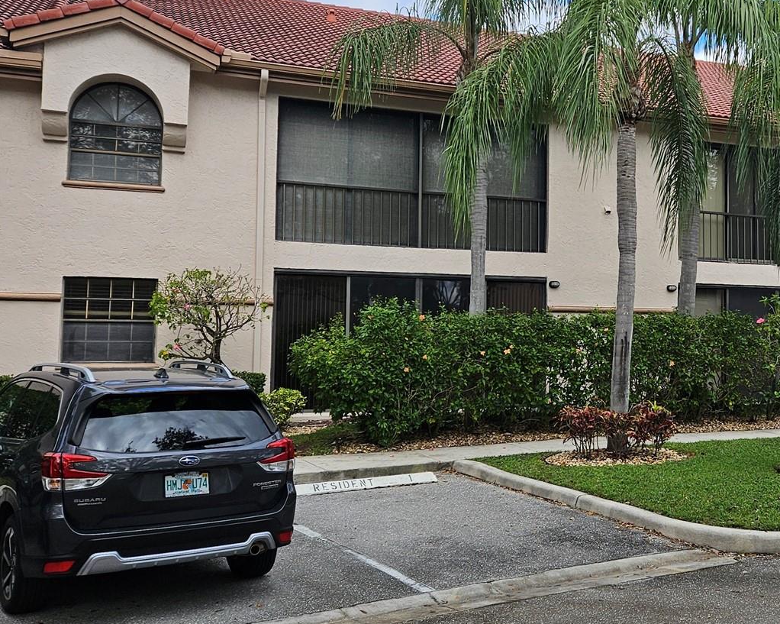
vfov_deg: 33.4
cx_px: 659
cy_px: 266
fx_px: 1039
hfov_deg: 39.0
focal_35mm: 45
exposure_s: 1/1538
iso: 25
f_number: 1.8
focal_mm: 5.4
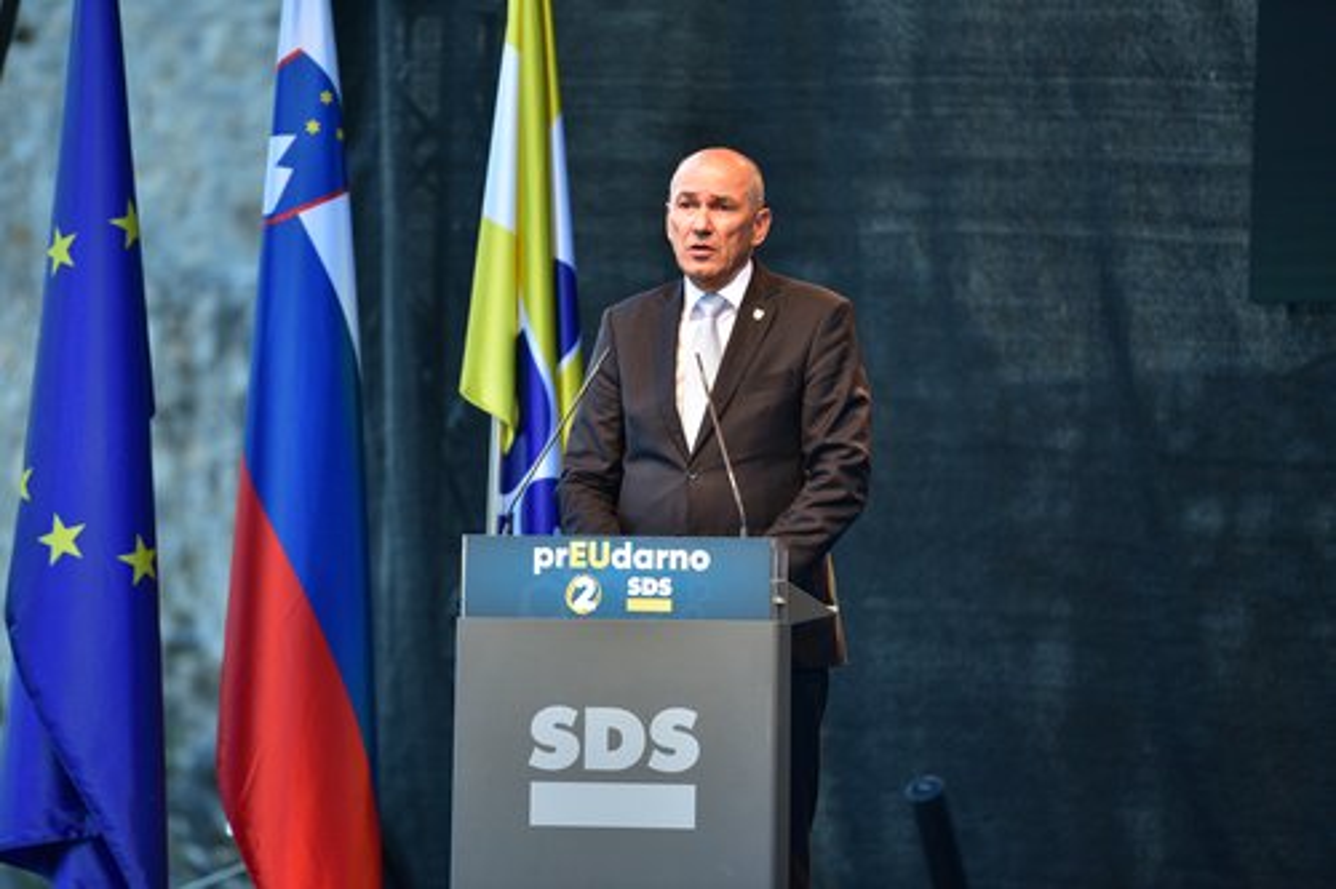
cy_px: 444
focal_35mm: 190
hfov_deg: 10.8
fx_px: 7048
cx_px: 668
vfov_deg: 7.2
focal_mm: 190
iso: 800
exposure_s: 1/1250
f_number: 2.8
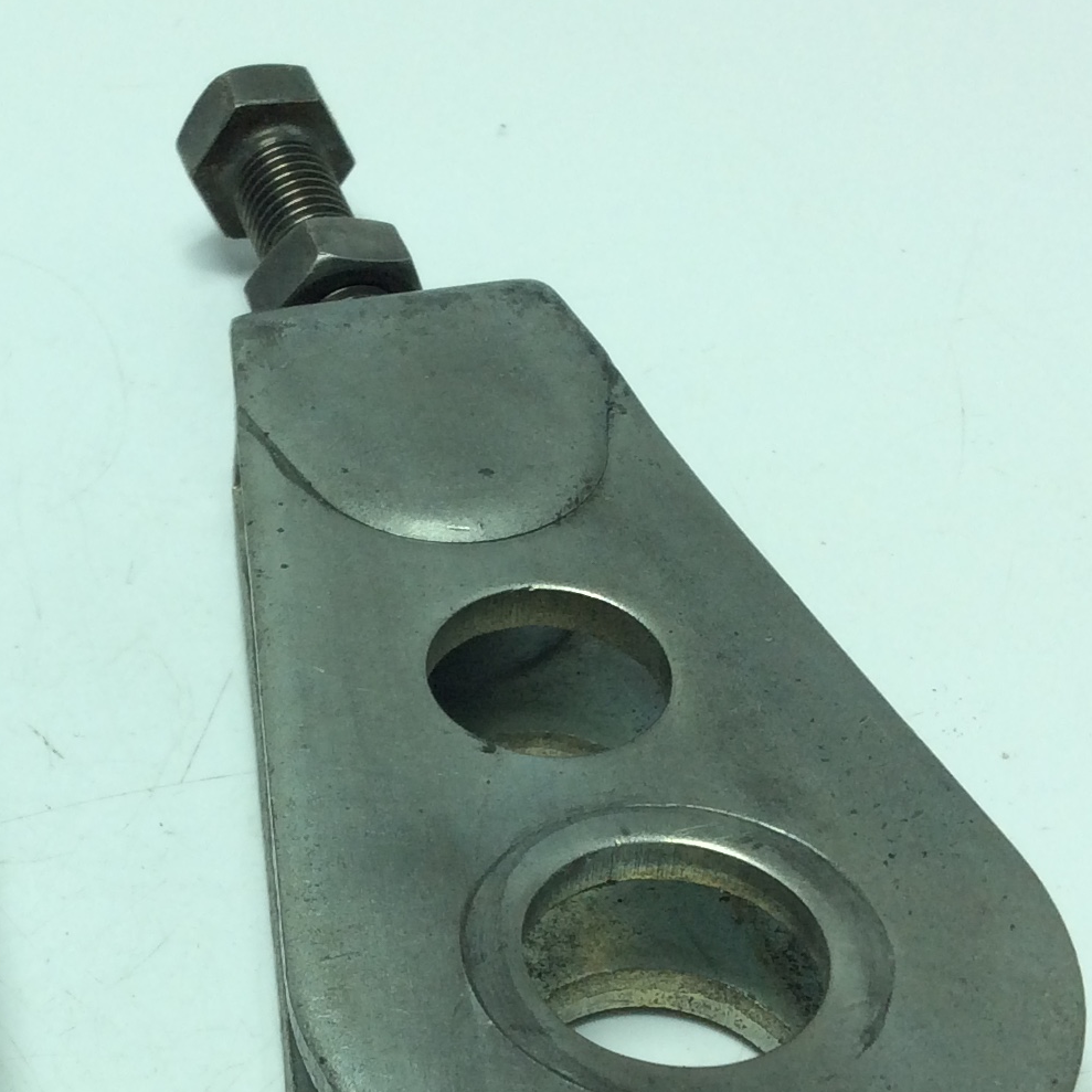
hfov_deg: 22.7
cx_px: 94
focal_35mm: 74
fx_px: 2641
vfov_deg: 23.2
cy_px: 762
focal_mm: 3.3
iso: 32
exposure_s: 1/497
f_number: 2.4
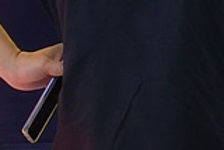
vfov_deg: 3.3
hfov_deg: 4.8
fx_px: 2585
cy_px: -86
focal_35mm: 415
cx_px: 657
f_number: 4.2
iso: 400
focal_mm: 35
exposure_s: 1/30
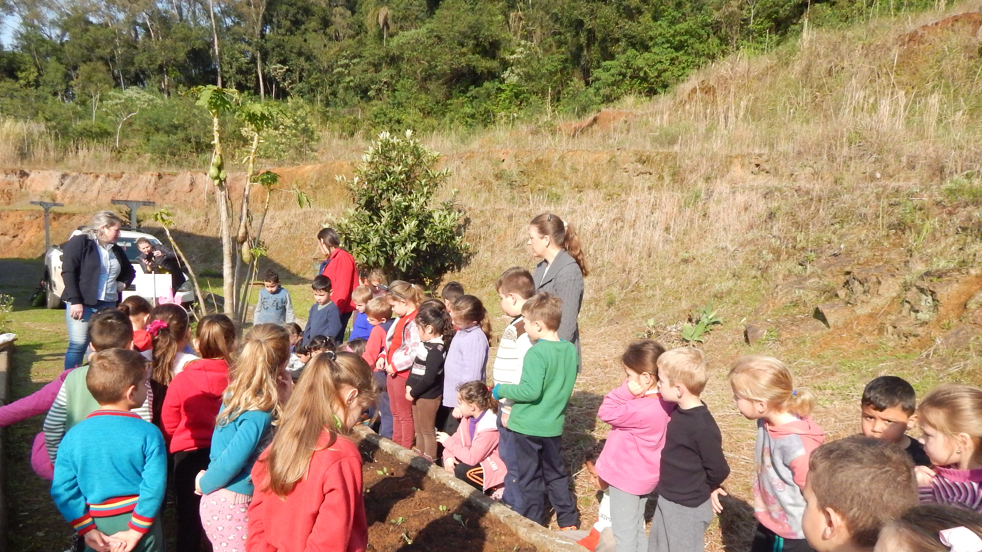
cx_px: 476
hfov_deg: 66.1
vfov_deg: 39.9
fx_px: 755
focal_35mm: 29
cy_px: 343
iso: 400
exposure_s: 1/640
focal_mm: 4
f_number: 6
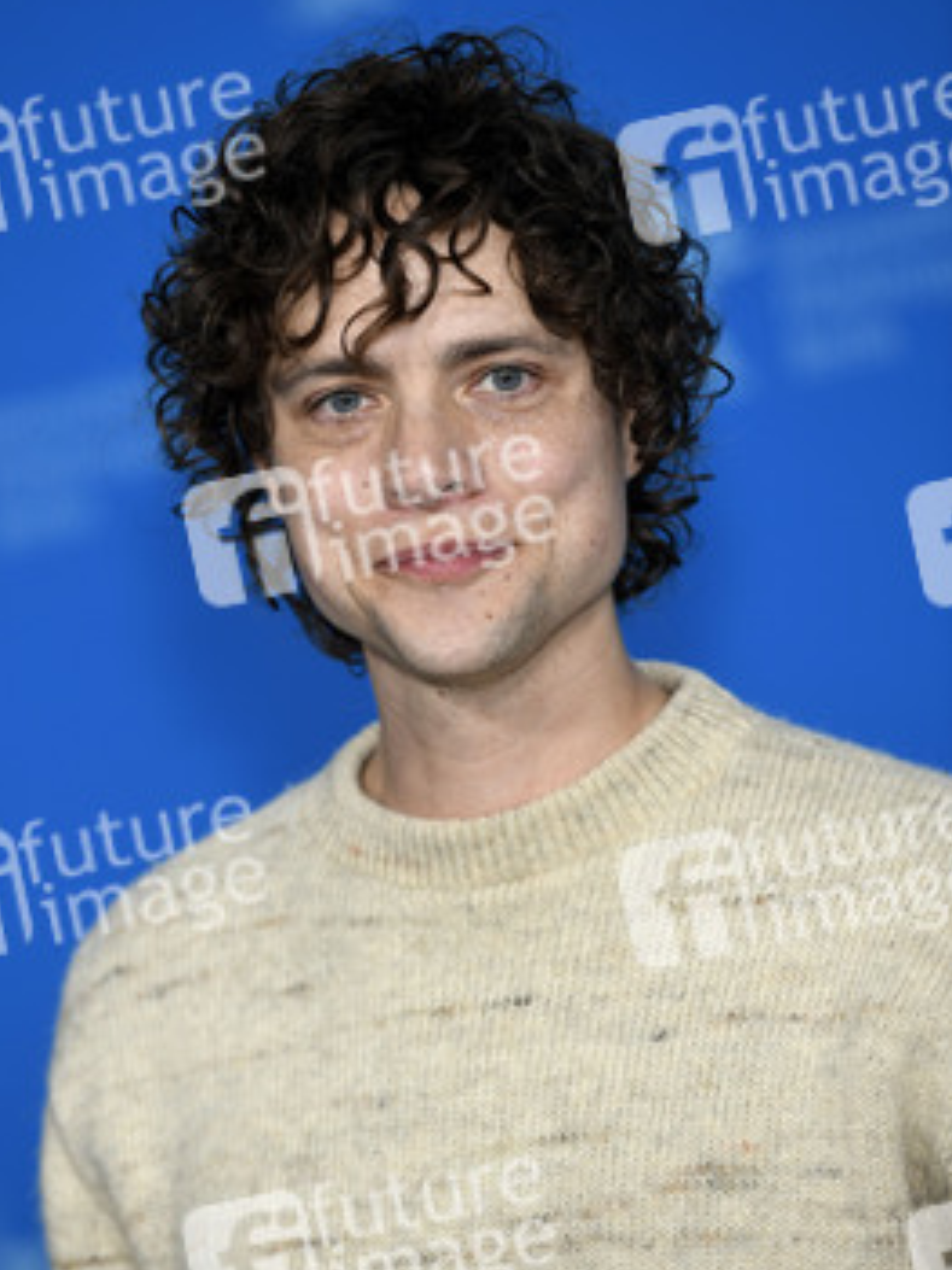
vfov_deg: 9.0
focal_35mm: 219
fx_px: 8035
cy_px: 702
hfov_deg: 6.8
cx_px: 474
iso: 640
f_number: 4
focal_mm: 200
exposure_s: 1/400
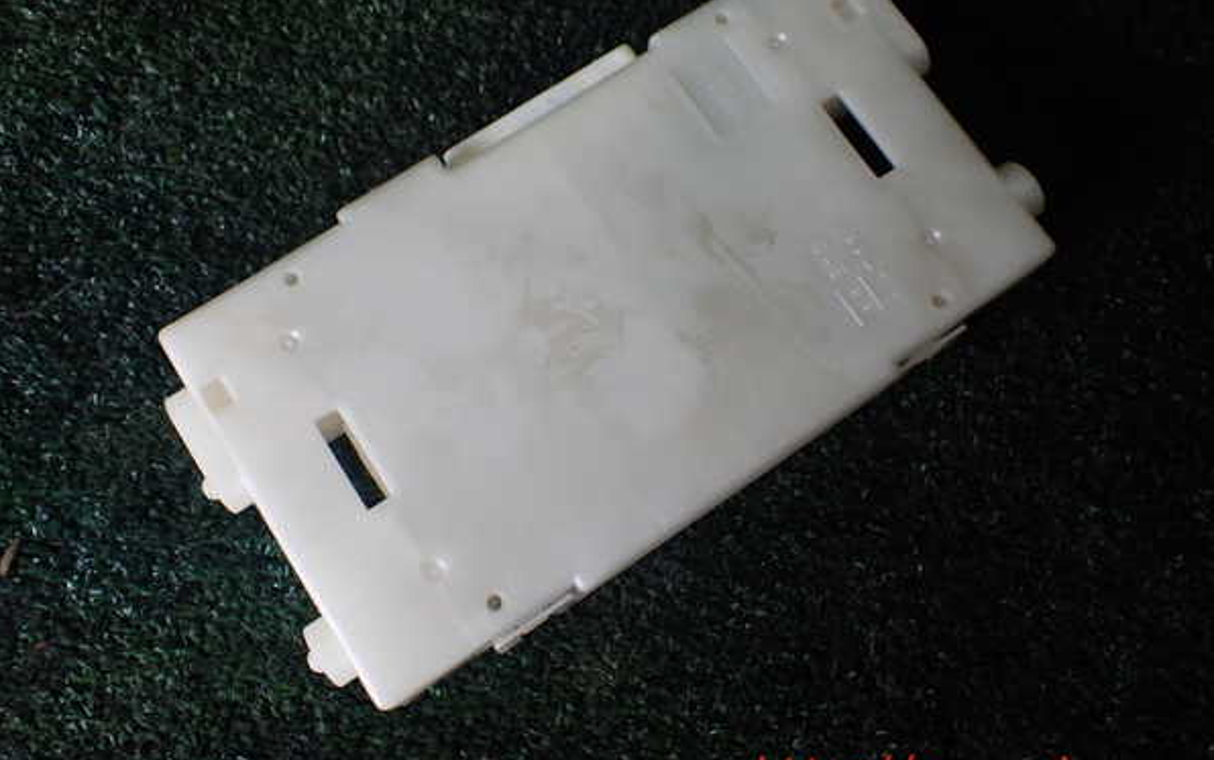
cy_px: 344
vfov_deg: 39.4
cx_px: 607
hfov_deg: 59.6
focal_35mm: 32
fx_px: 1059
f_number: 2.3
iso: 200
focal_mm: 5.4
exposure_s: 1/125
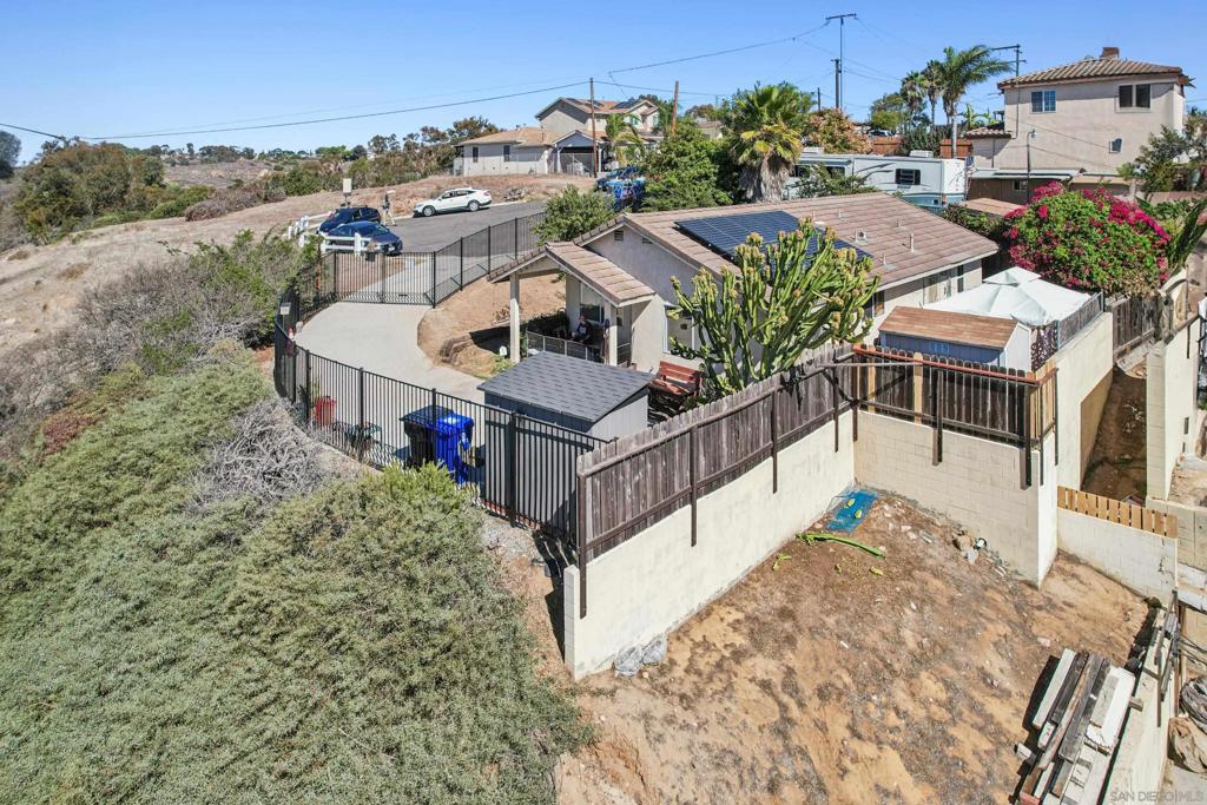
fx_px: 738
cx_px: 604
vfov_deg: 57.2
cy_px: 402
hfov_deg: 78.6
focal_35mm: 22
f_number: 2.8
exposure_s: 1/2000
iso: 100
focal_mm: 8.4
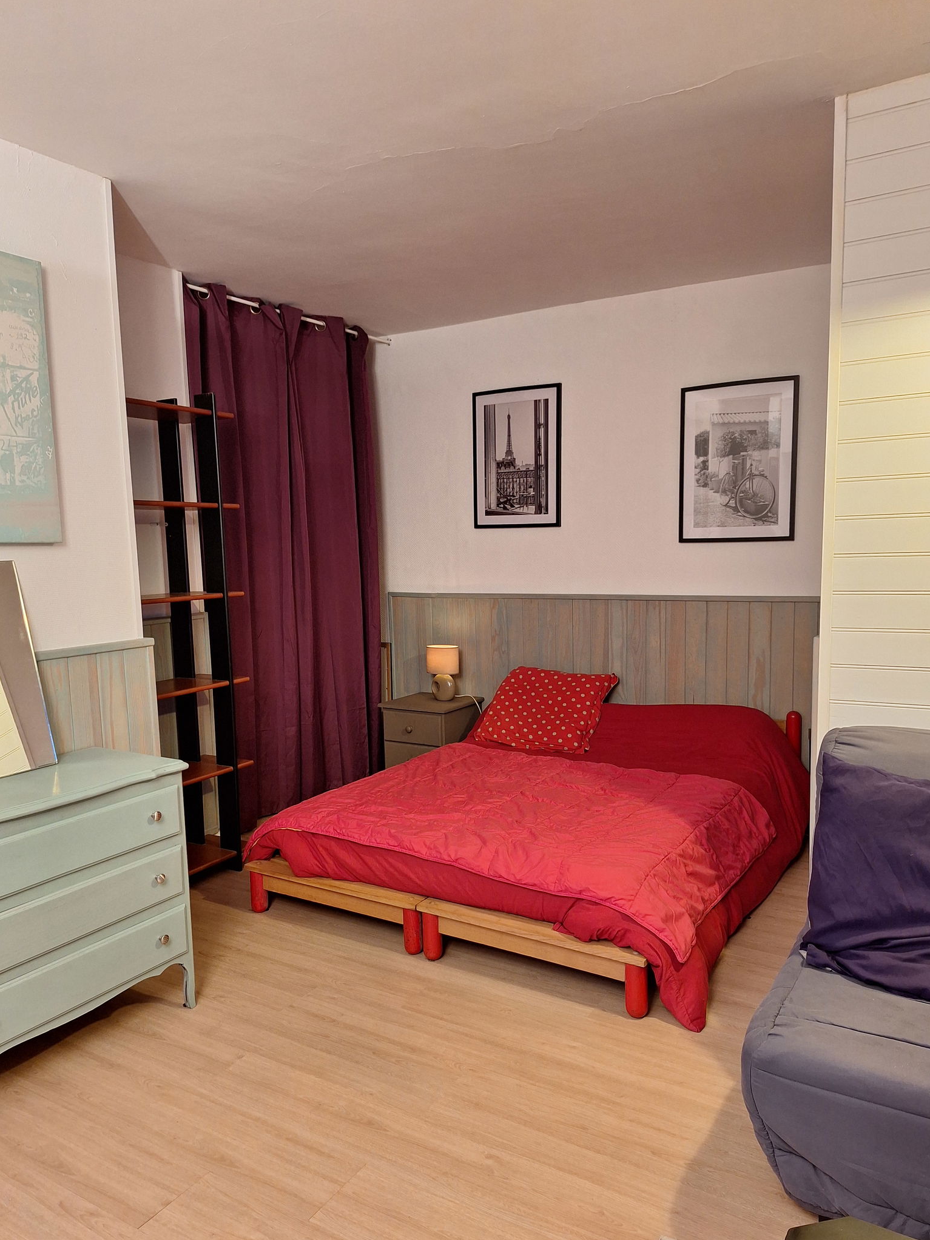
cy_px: 640
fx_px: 860
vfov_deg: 71.6
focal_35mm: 24
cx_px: 456
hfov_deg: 56.8
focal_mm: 5.54
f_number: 1.8
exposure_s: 1/33
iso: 200
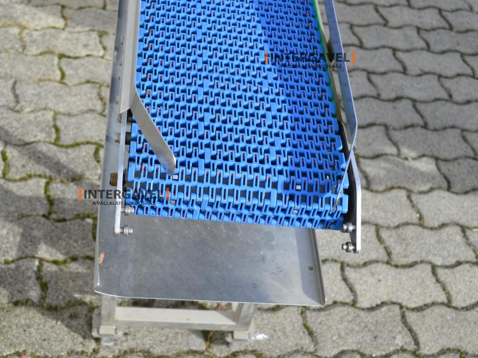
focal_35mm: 49
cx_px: 210
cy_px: 178
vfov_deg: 29.7
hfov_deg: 38.9
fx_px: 677
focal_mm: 30
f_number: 6.3
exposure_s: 1/160
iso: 100
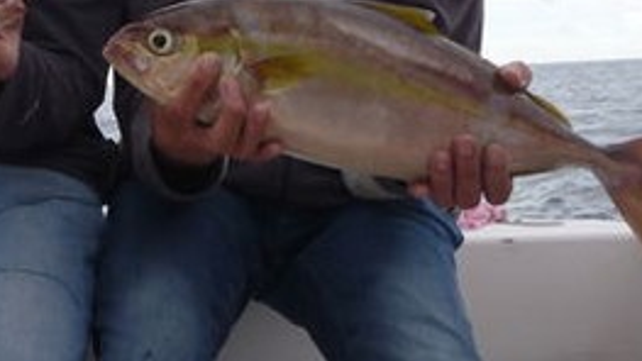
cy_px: 0
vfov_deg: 16.2
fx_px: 1243
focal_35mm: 73
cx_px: 51
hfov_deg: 27.8
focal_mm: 4.9
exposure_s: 1/800
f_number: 3.3
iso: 100
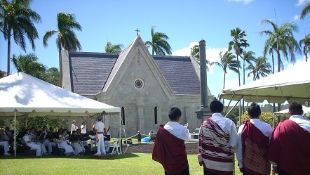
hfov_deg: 49.4
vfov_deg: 28.8
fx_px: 337
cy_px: 117
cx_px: 157
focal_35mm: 41
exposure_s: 1/136
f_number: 5.6
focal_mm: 6.2
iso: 64
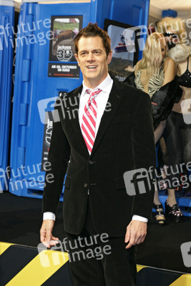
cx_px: 96
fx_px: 596
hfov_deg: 18.2
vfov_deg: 27.0
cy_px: 143
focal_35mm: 75
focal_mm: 50
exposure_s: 1/80
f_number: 5.6
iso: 800
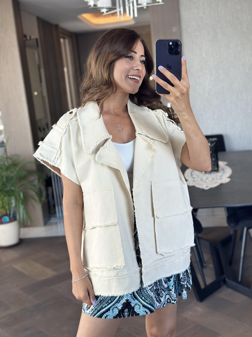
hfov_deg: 30.3
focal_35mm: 48
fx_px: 466
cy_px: 168
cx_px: 126
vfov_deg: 39.7
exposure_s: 1/86
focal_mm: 6.86
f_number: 1.78
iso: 125
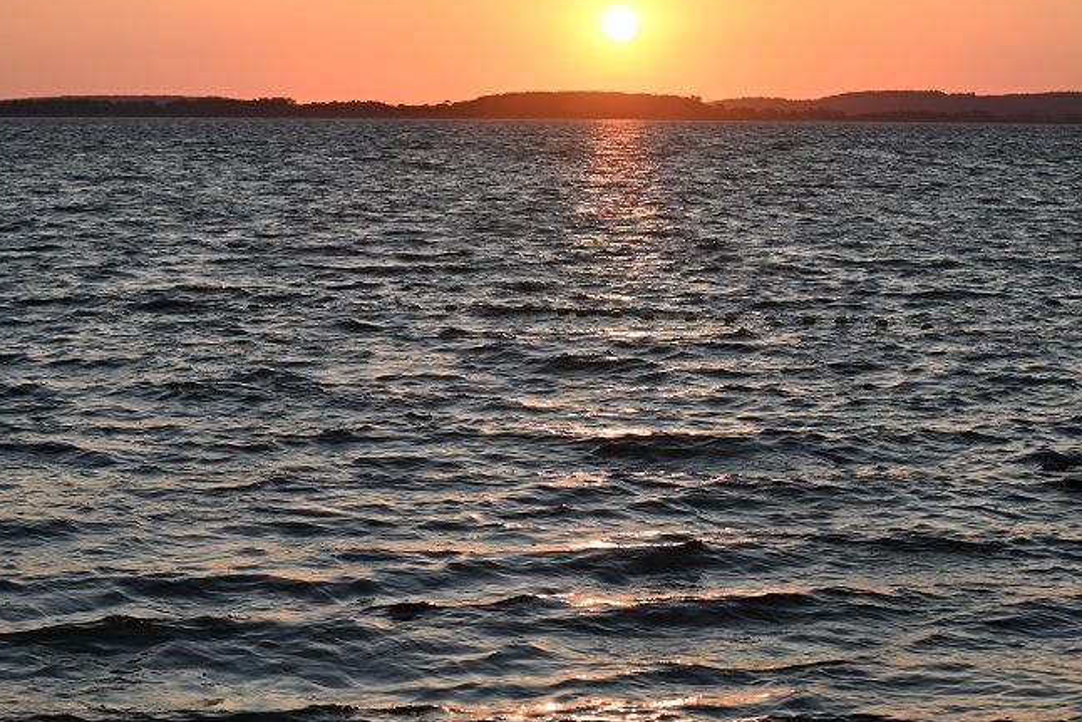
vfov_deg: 13.3
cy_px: 482
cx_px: 486
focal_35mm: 103
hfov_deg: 19.8
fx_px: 3096
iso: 180
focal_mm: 70
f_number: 5.6
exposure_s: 1/500
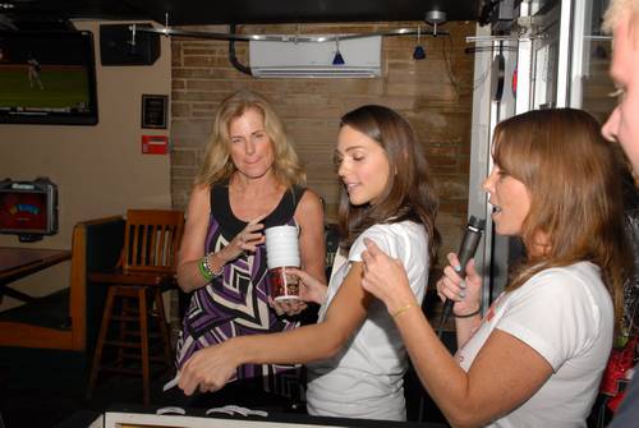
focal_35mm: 44
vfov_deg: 30.9
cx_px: 320
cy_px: 214
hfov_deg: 44.9
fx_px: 773
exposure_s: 1/60
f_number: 8
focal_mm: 29
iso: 500
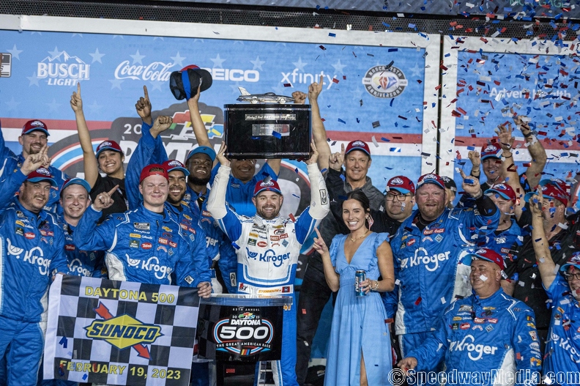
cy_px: 193
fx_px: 1964
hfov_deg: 16.8
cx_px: 290
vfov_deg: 11.2
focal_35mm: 122
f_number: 2.8
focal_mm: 122
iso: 2500
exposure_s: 1/640
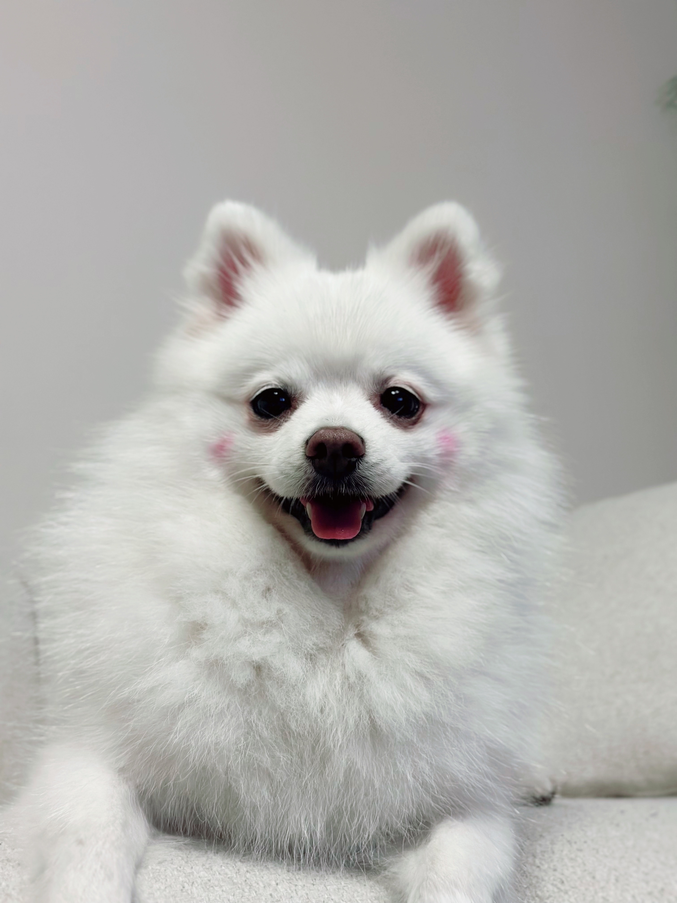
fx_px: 1252
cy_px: 452
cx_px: 338
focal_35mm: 48
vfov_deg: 39.7
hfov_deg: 30.3
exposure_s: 1/60
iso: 200
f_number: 1.78
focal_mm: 6.86
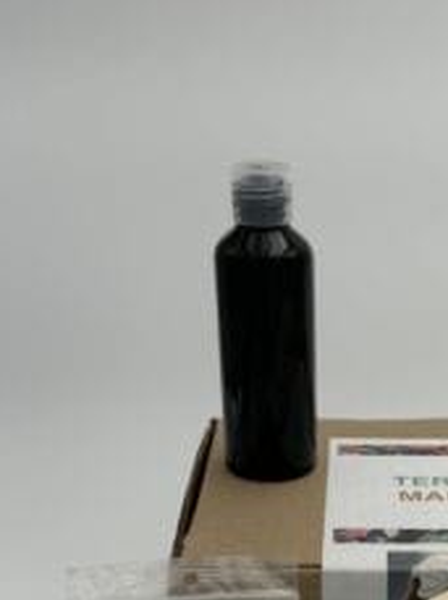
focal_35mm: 70
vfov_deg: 26.7
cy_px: 554
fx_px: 1211
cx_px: 435
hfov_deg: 20.4
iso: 80
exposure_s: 1/1042
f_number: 1.78
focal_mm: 6.86
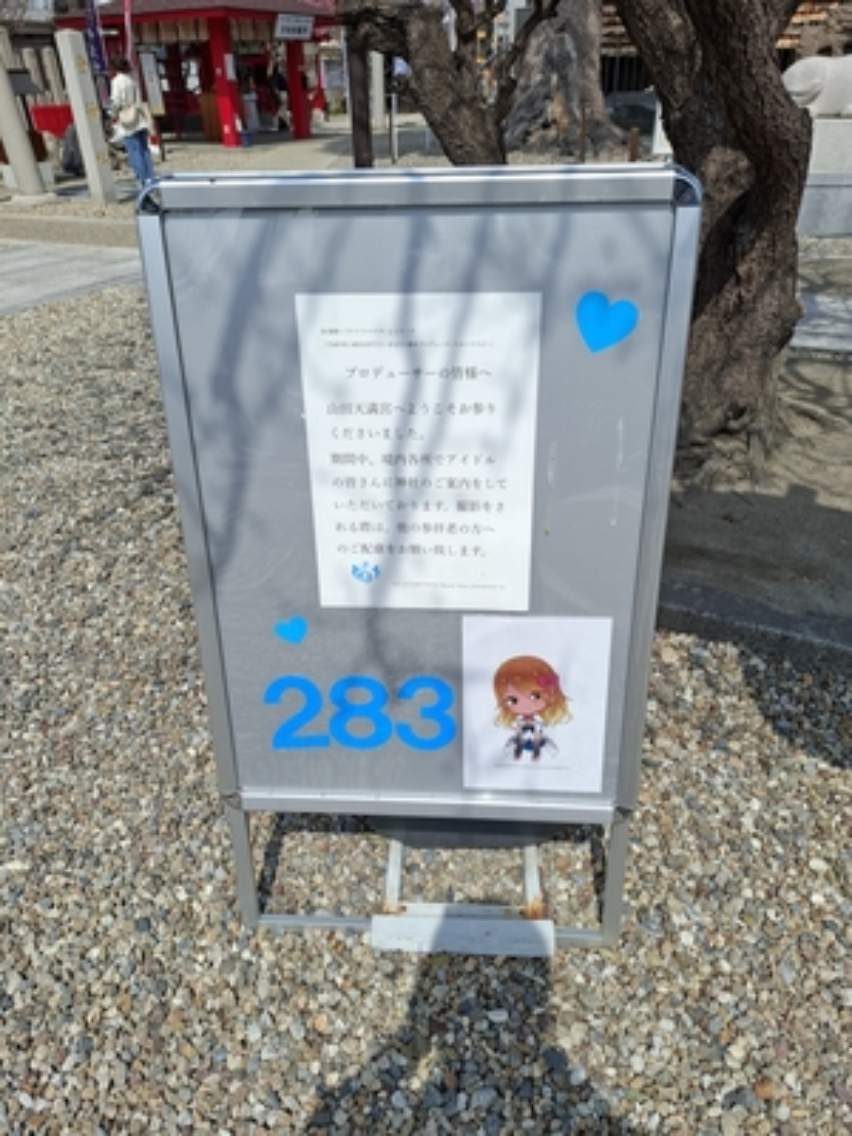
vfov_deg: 73.9
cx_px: 426
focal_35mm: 23
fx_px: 755
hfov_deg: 58.9
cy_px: 568
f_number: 1.8
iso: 50
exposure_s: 1/2584
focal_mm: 5.54
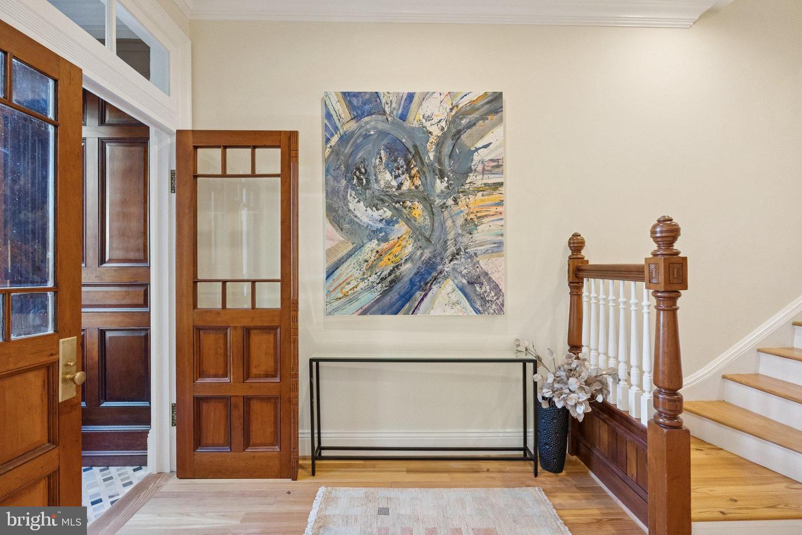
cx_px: 401
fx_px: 357
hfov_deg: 96.7
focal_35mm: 16
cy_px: 268
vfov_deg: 73.8
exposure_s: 1/160
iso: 3200
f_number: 4
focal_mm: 16
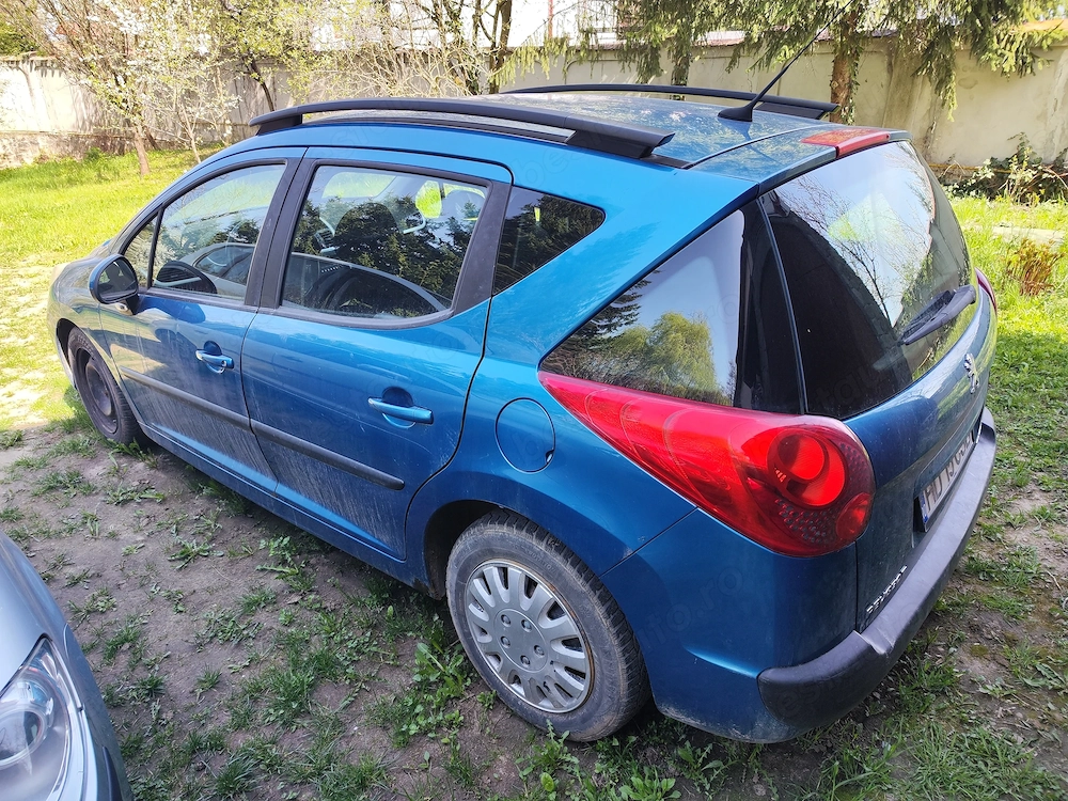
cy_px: 400
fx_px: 710
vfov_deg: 58.9
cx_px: 534
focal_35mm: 23
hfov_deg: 73.9
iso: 50
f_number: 1.69
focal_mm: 7.01
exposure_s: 1/172
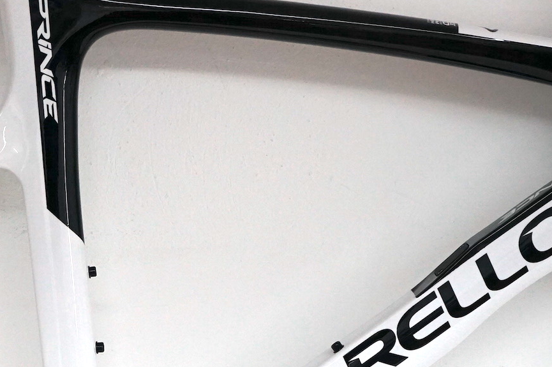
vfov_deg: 11.5
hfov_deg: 17.2
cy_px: 283
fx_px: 1823
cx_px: 177
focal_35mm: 119
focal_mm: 49
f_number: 4.5
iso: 1600
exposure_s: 1/160
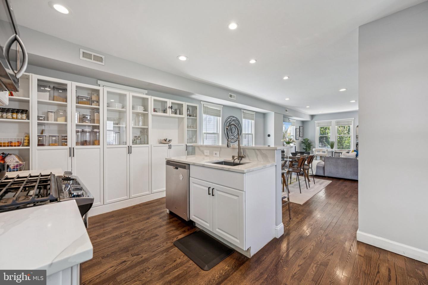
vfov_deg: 81.2
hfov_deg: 104.3
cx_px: 214
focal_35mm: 14
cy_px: 142
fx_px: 166
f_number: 7.1
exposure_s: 1/20
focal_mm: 14
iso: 400
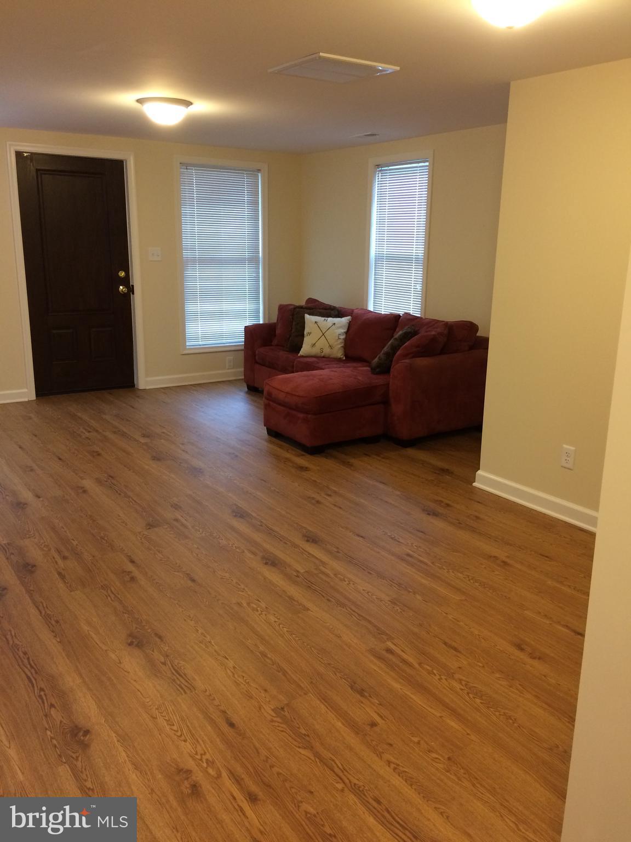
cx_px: 316
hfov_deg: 48.2
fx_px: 705
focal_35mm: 29
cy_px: 421
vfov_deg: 61.7
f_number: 2.2
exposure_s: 1/30
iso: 160
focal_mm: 4.15
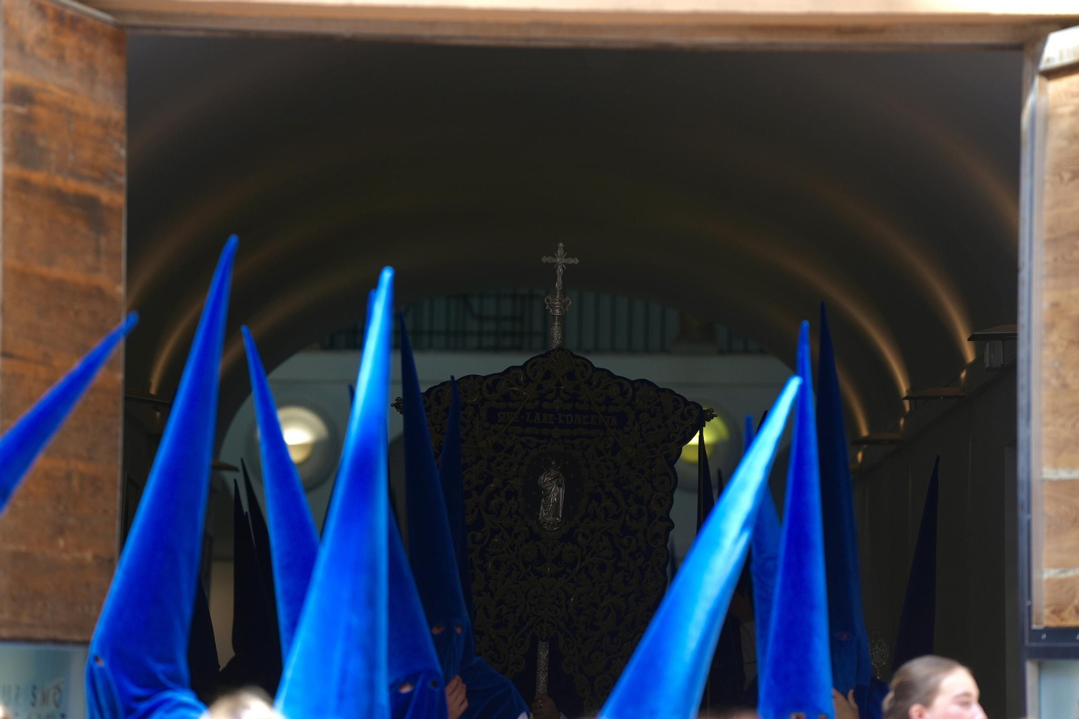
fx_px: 5933
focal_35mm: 198
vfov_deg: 6.9
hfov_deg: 10.4
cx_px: 540
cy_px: 360
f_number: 4
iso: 200
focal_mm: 198
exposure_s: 1/400
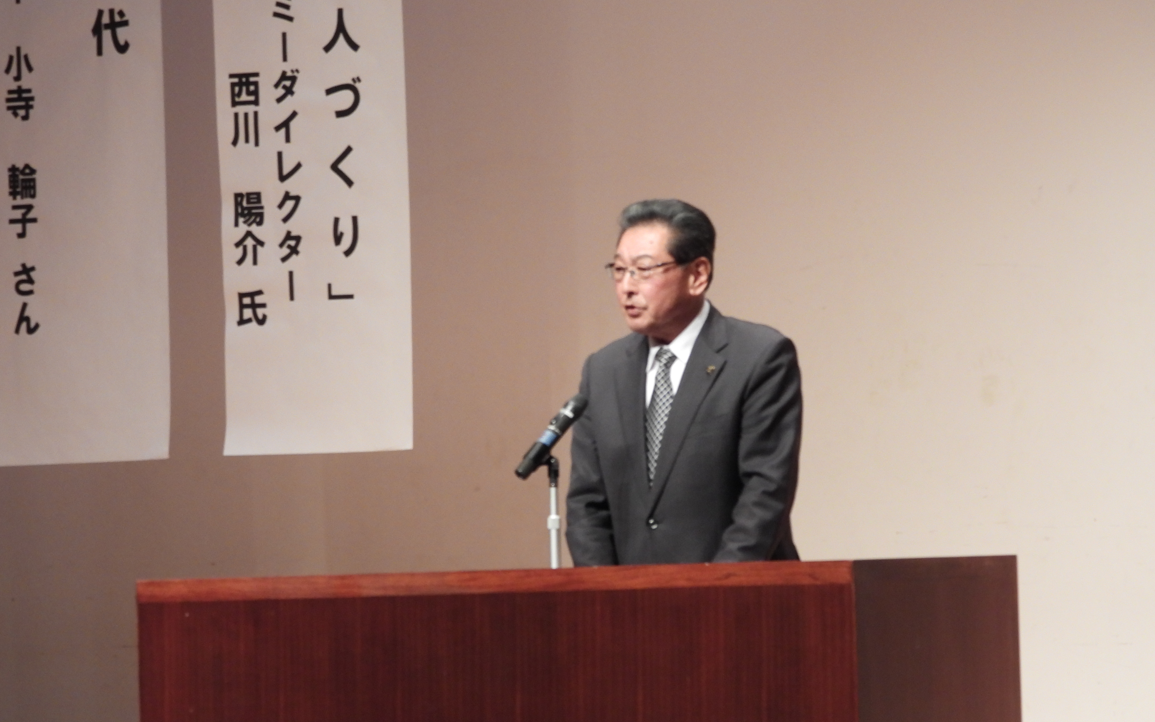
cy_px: 391
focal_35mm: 224
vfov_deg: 5.9
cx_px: 569
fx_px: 7051
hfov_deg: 9.4
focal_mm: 35.7
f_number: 4.5
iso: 400
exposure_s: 1/60
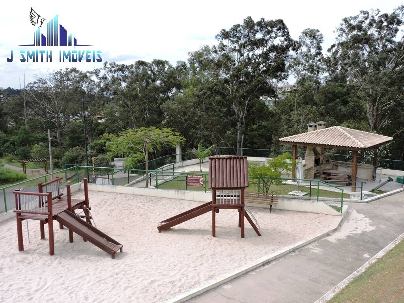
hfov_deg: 60.0
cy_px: 152
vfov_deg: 46.8
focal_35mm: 30
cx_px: 202
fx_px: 350
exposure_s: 1/800
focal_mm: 5.4
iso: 100
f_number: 3.1
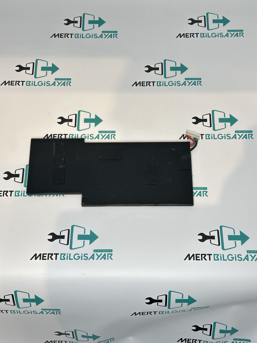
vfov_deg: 39.7
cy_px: 172
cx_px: 128
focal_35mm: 48
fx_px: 475
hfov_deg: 30.3
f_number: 1.78
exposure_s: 1/305
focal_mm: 6.86
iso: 64
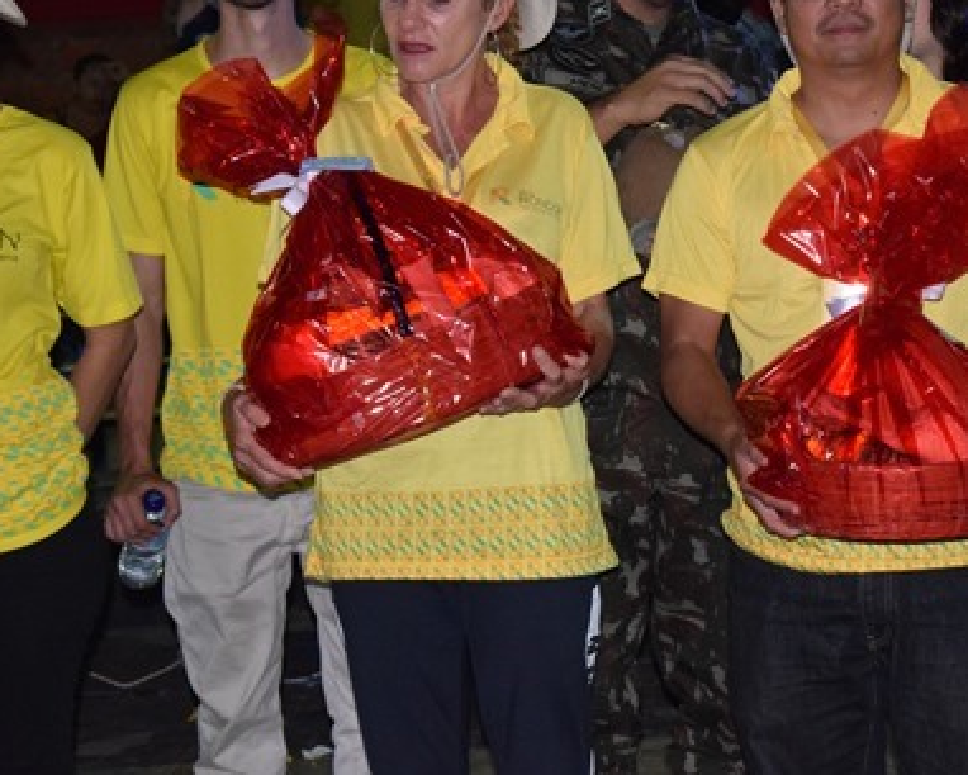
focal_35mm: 130
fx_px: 3720
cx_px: 702
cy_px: 252
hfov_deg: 14.8
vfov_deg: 11.9
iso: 3200
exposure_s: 1/60
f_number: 5.6
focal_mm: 55
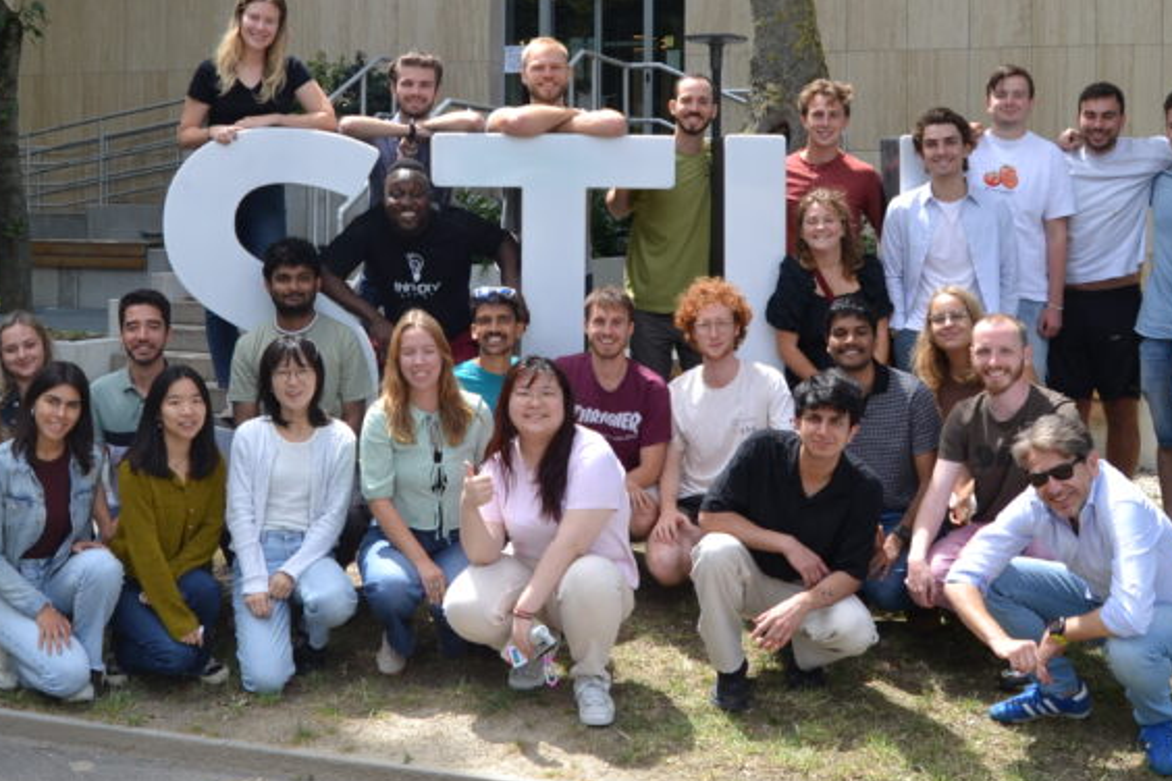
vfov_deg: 27.2
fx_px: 1595
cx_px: 468
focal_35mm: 49
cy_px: 221
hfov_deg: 40.2
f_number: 6.3
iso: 100
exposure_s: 1/160
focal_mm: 18
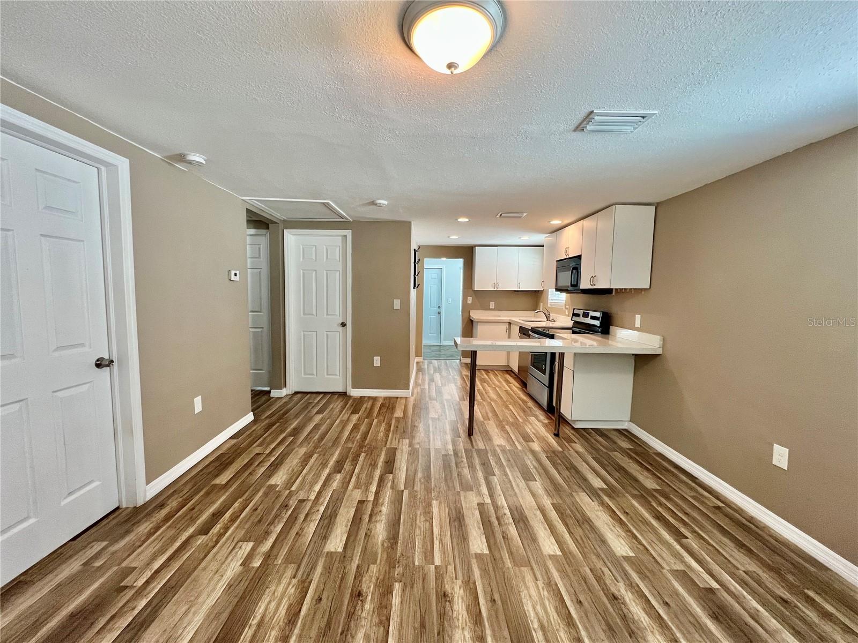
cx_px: 429
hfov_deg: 106.2
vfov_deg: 89.9
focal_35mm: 13
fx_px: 322
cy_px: 322
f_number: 1.8
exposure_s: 1/120
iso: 160
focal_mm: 1.57
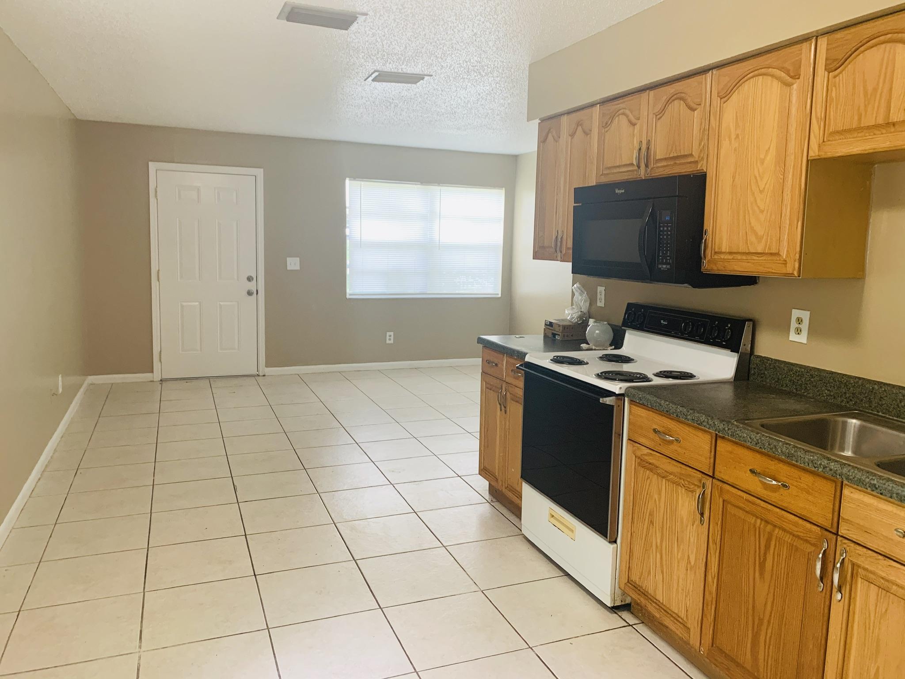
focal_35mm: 26
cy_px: 340
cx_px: 452
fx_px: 680
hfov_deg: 67.3
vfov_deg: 53.1
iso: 100
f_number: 1.8
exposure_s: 1/60
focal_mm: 4.25
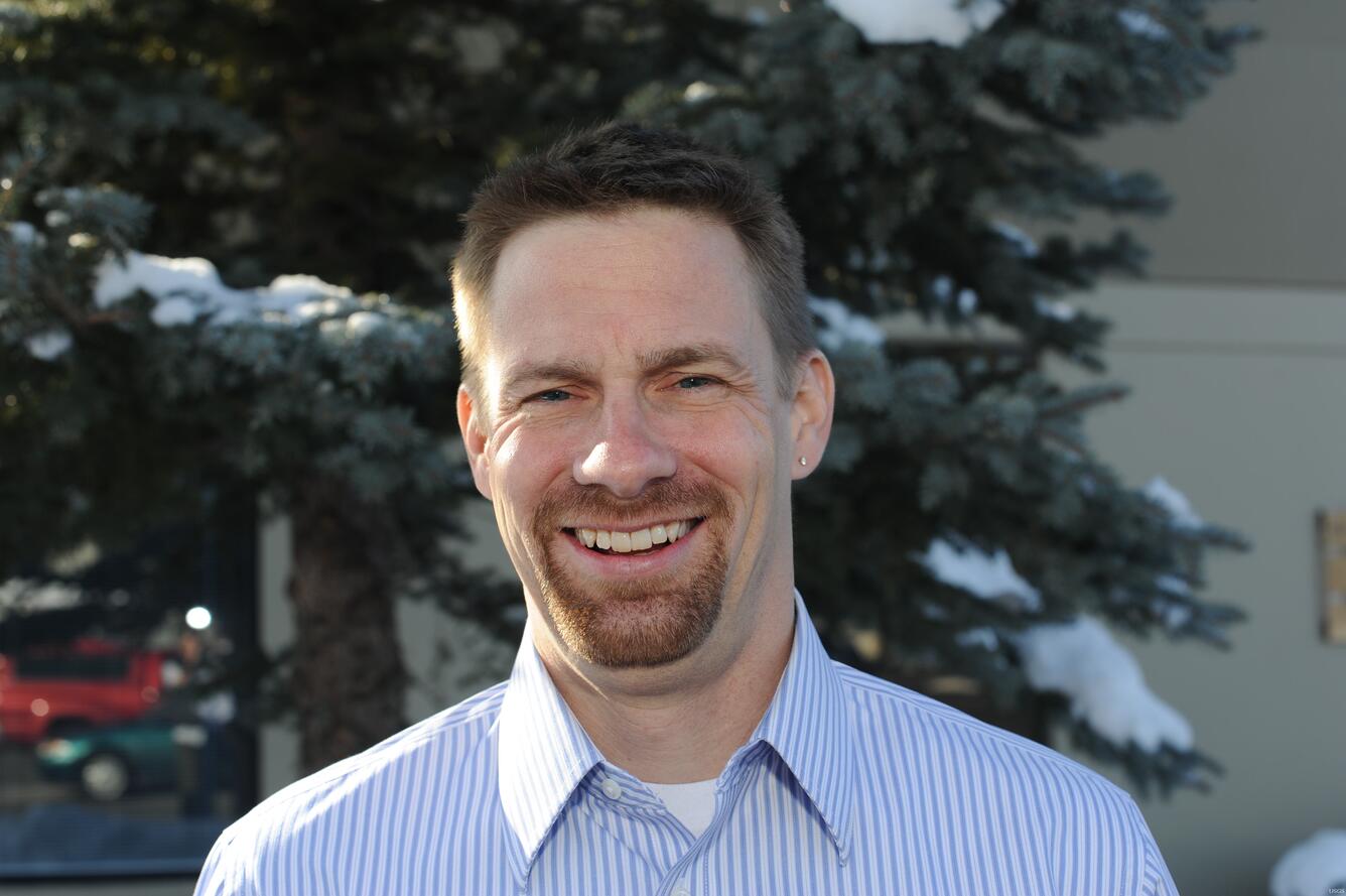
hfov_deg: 39.6
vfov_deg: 27.0
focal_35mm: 50
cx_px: 673
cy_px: 448
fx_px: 1868
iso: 200
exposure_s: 1/160
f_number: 6.3
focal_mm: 50
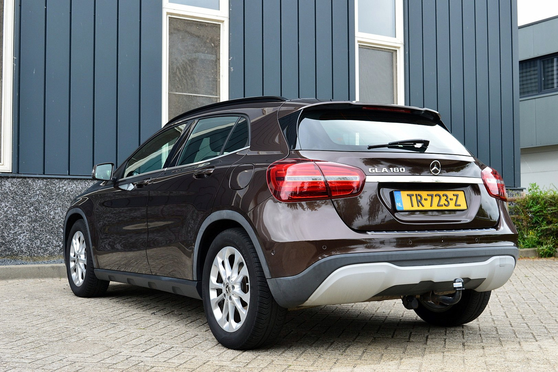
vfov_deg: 28.1
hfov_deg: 41.1
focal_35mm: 48
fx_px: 744
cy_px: 186
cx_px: 279
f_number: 9
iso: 400
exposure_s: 1/160
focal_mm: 32
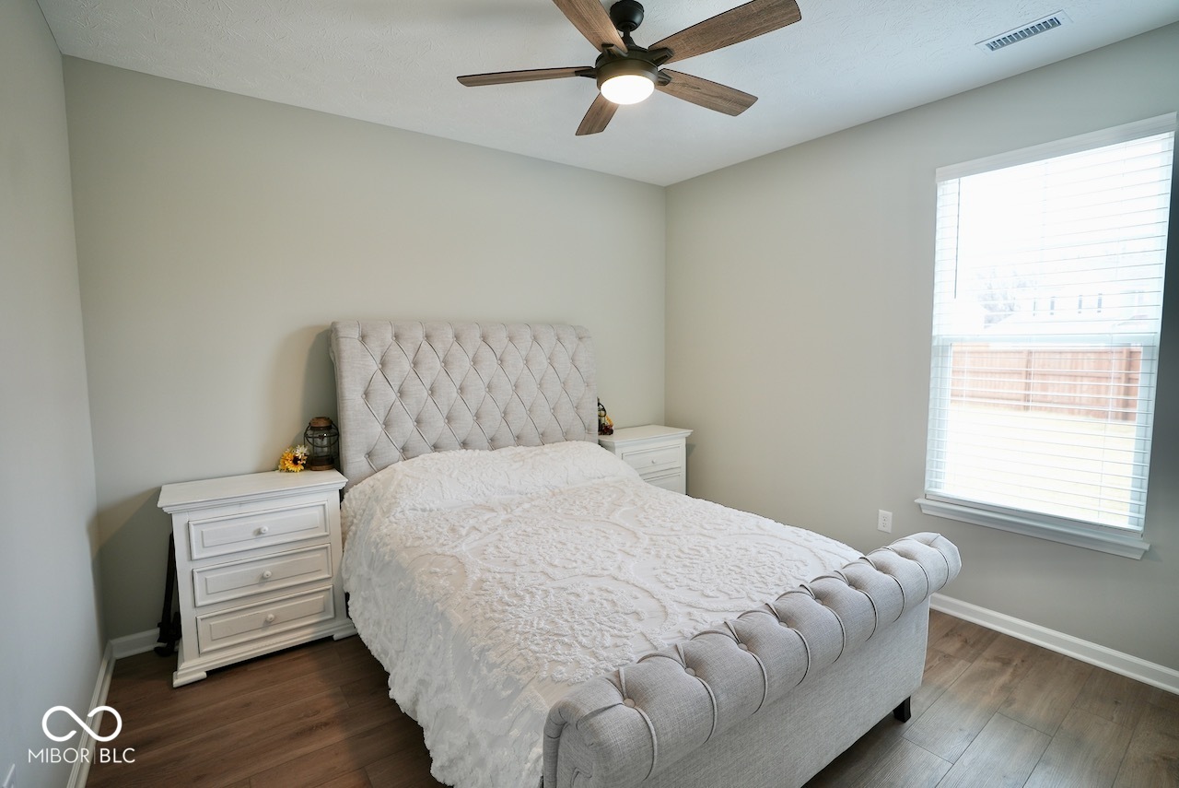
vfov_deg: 73.8
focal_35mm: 16
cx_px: 590
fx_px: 524
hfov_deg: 96.7
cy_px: 394
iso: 200
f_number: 2.8
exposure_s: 1/50
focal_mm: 16
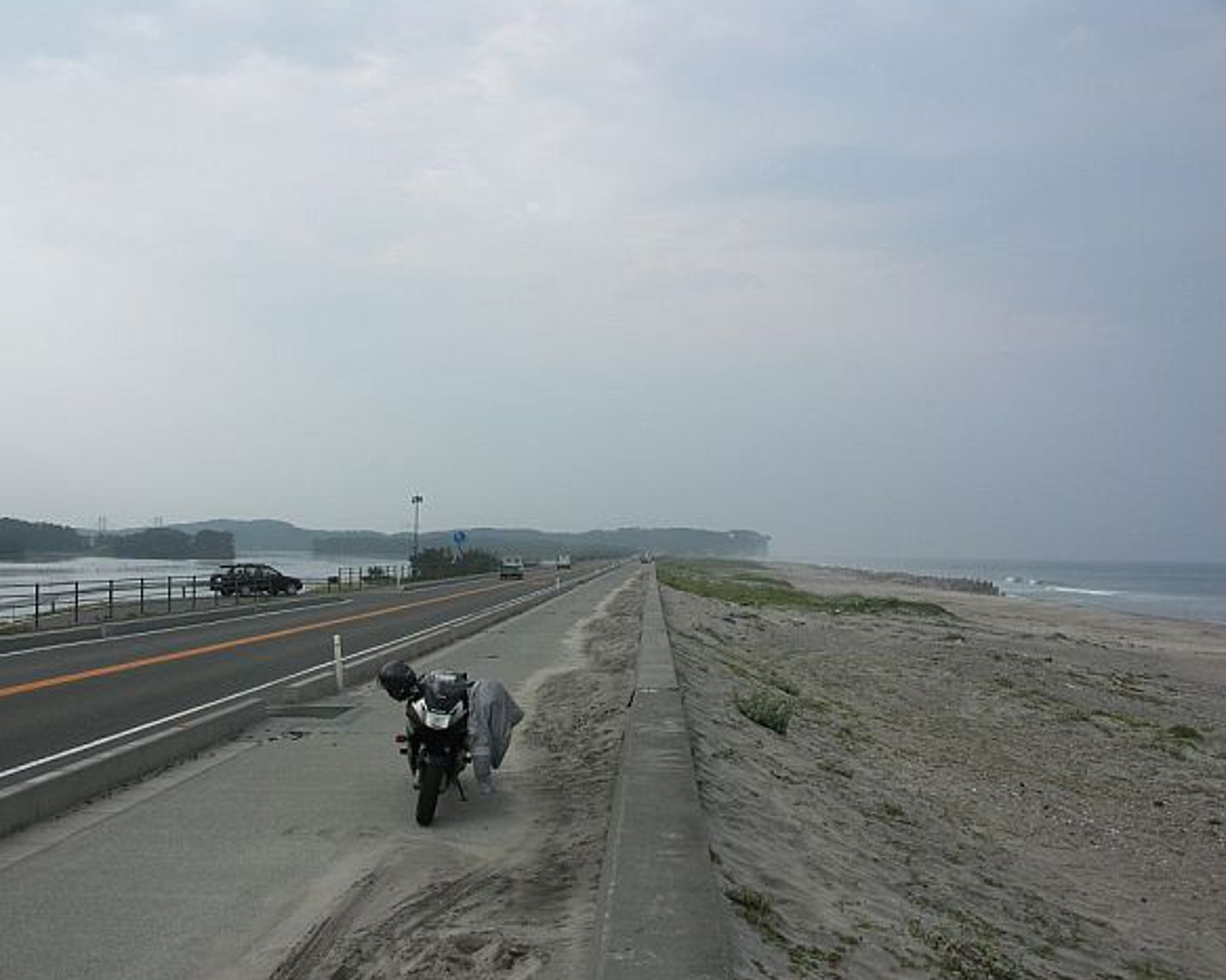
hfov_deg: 58.7
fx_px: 1088
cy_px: 496
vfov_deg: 48.5
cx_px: 572
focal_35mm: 30
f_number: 5.6
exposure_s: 1/200
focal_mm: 7.2
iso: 50
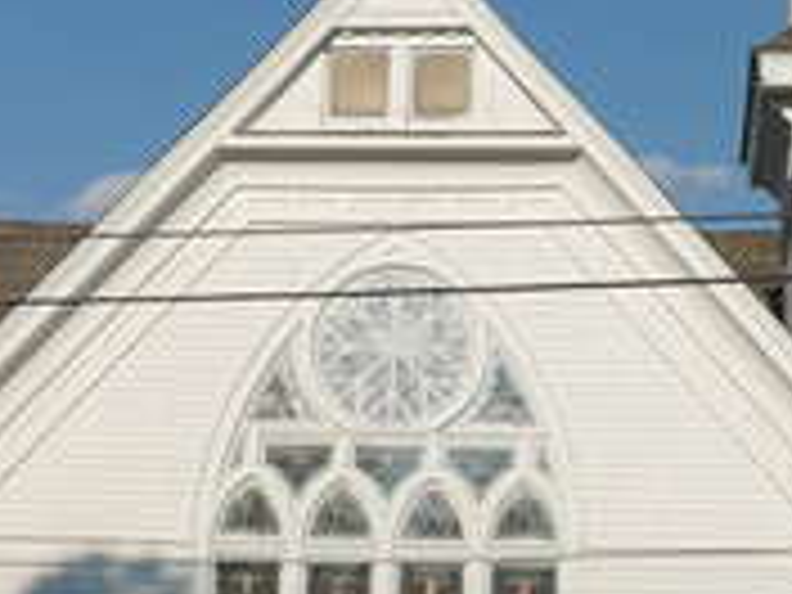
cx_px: 464
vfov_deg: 14.1
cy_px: 367
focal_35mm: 105
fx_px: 2402
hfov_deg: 18.7
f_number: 9
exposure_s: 1/320
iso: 100
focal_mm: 16
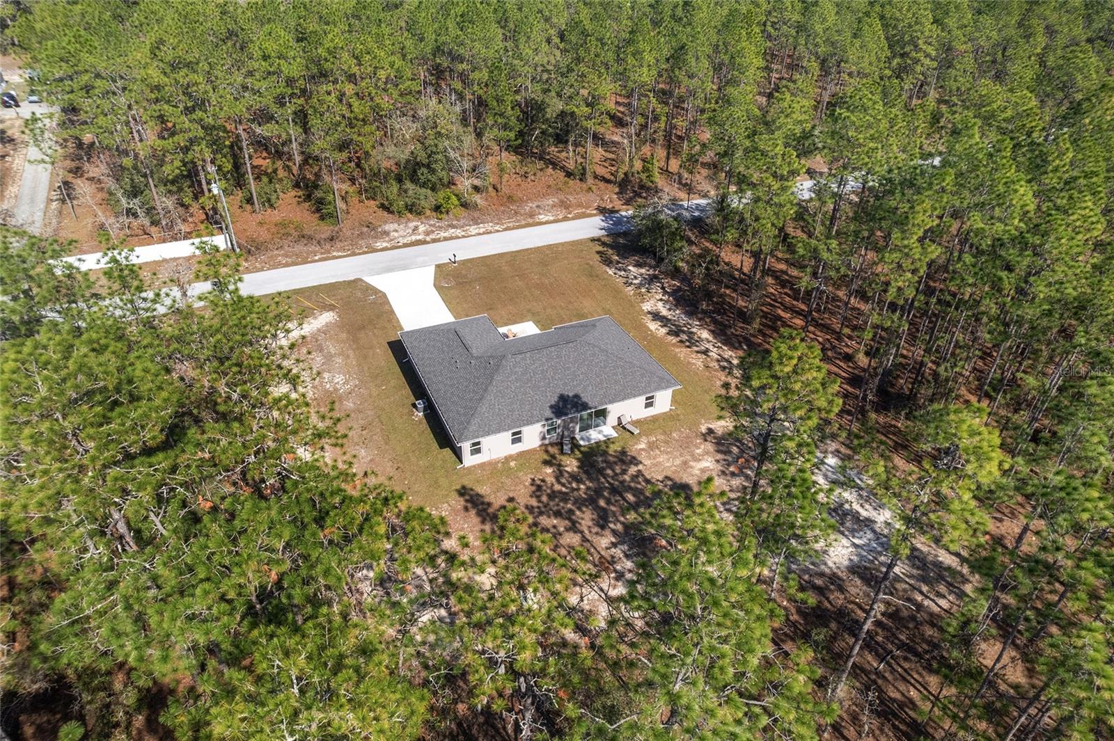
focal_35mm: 22
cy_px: 370
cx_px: 557
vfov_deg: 57.2
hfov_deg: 78.6
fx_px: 680
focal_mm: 8.38
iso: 110
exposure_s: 1/1500
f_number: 2.8
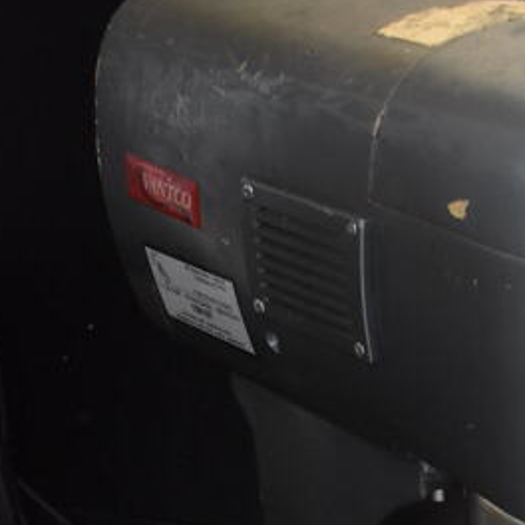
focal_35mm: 92
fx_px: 1587
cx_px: 545
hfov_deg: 18.2
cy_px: 739
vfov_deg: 17.3
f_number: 3.8
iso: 2800
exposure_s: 1/125
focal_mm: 21
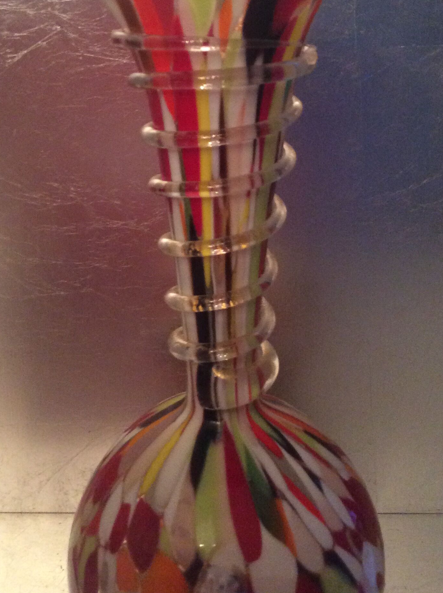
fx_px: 770
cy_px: 206
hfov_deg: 32.1
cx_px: 226
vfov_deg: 41.7
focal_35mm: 45
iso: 320
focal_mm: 3.3
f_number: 2.4
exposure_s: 1/17
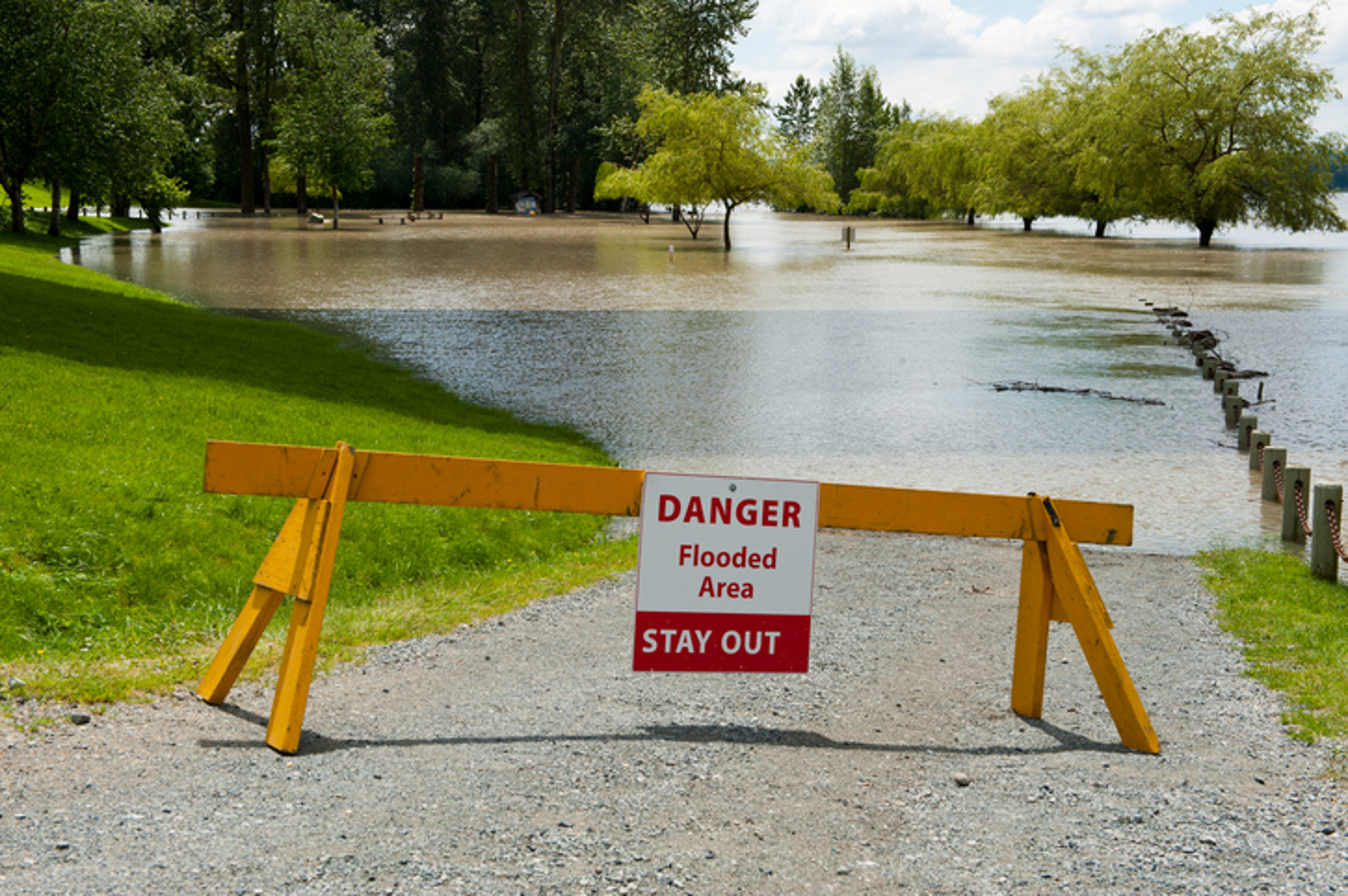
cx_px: 674
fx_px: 1870
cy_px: 448
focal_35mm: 50
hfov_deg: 39.6
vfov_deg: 26.9
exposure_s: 1/180
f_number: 13
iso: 250
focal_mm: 50
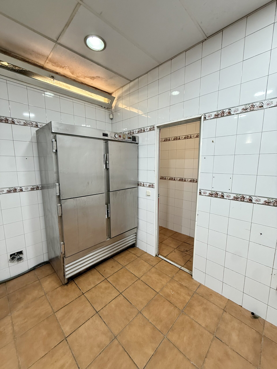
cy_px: 184
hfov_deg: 85.7
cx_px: 138
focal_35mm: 14
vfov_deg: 102.1
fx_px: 149
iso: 200
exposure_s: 1/50
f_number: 2.2
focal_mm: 2.22
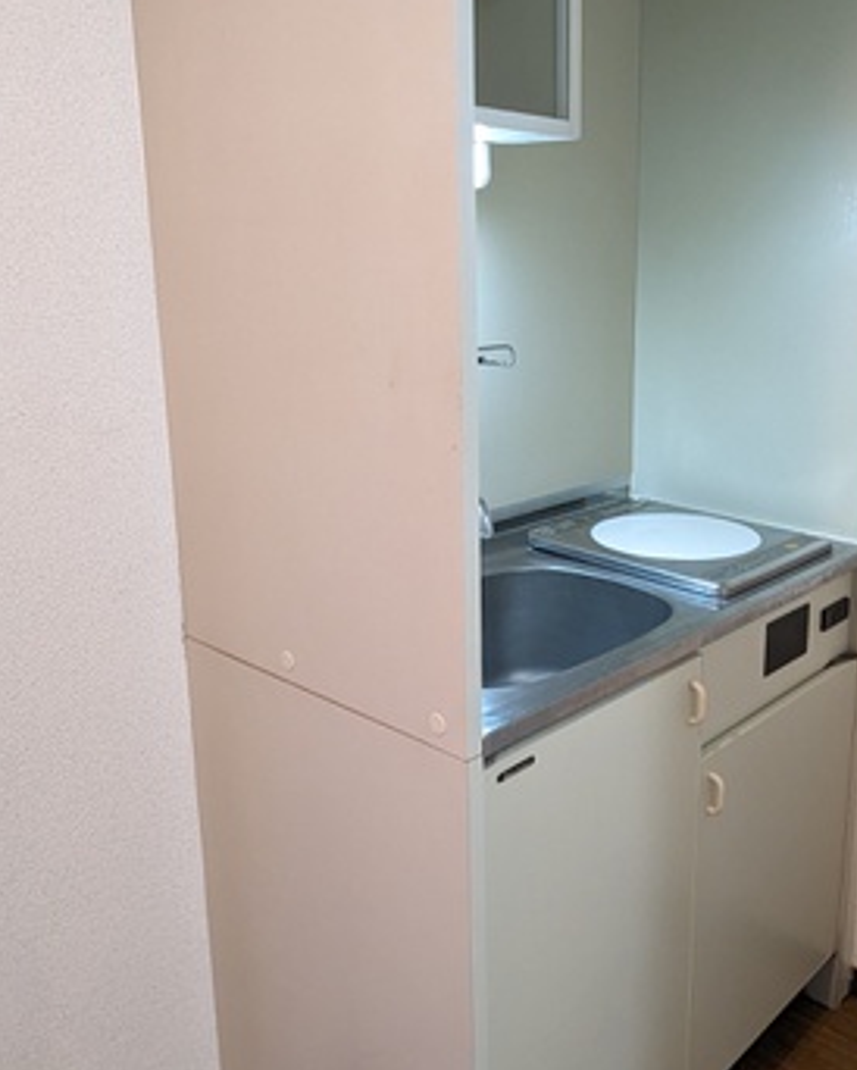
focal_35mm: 32
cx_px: 571
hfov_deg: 45.2
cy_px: 491
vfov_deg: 55.6
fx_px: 1014
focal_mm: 2.35
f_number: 2.2
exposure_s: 1/30
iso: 402
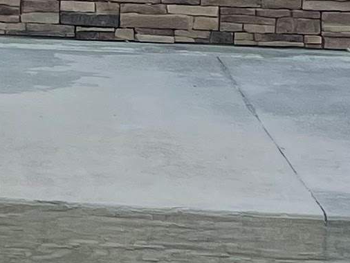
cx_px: -178
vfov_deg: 6.8
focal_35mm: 207
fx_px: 2094
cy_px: -394
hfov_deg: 9.3
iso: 32
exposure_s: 1/584
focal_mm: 5.1
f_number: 1.6
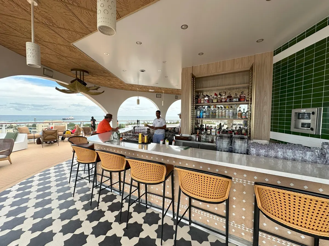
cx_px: 164
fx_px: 133
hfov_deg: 102.1
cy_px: 123
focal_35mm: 14
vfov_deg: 85.7
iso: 40
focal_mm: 2.22
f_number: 2.2
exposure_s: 1/479
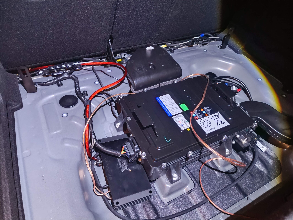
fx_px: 203
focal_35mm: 24
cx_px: 146
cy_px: 110
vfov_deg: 56.8
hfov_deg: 71.6
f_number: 1.88
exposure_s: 1/25
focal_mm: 5.59
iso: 1424
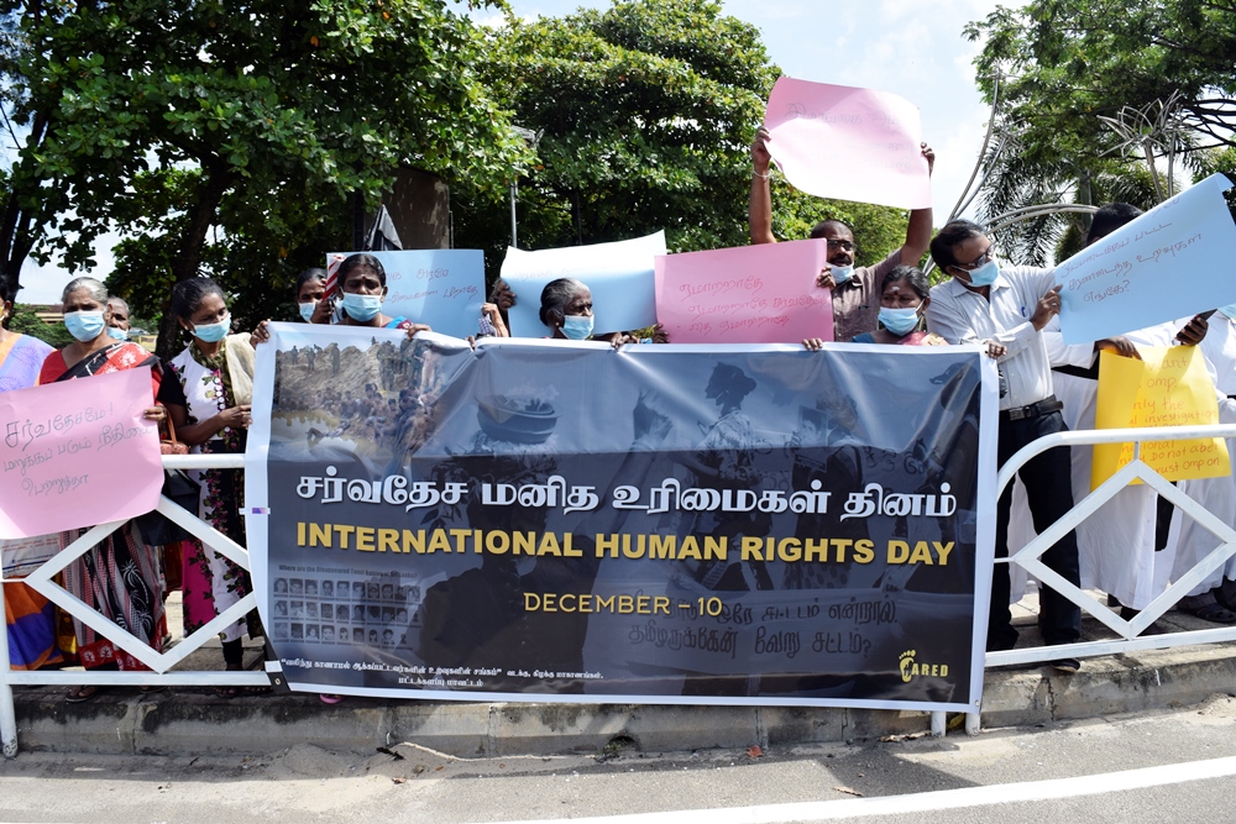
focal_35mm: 27
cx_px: 618
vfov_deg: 47.9
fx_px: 927
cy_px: 412
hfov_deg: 67.4
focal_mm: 18
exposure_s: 1/320
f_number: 9
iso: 200
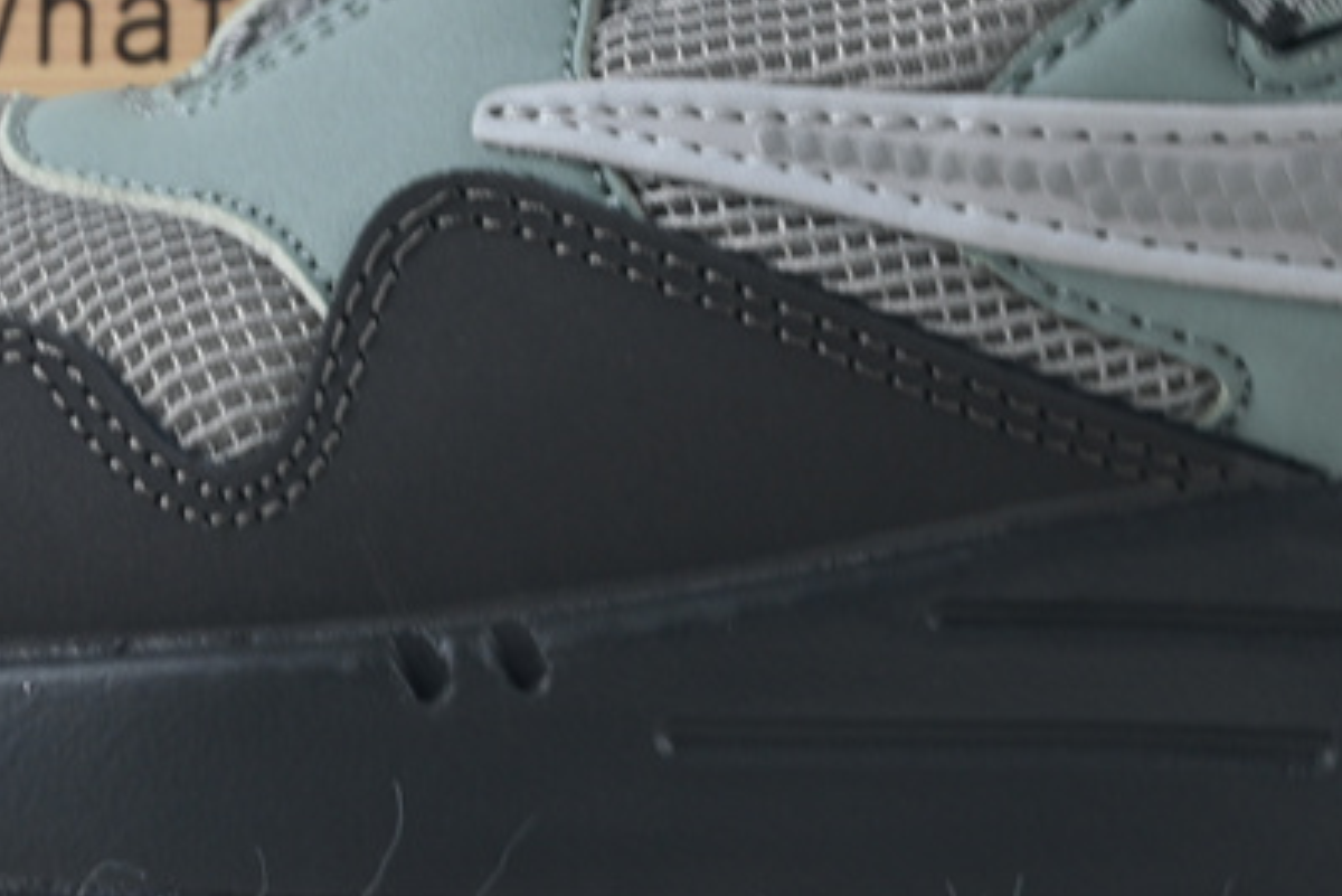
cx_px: 960
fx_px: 5454
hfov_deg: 14.0
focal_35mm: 146
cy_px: 201
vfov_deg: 9.4
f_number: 10
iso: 100
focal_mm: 32.5
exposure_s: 1/15
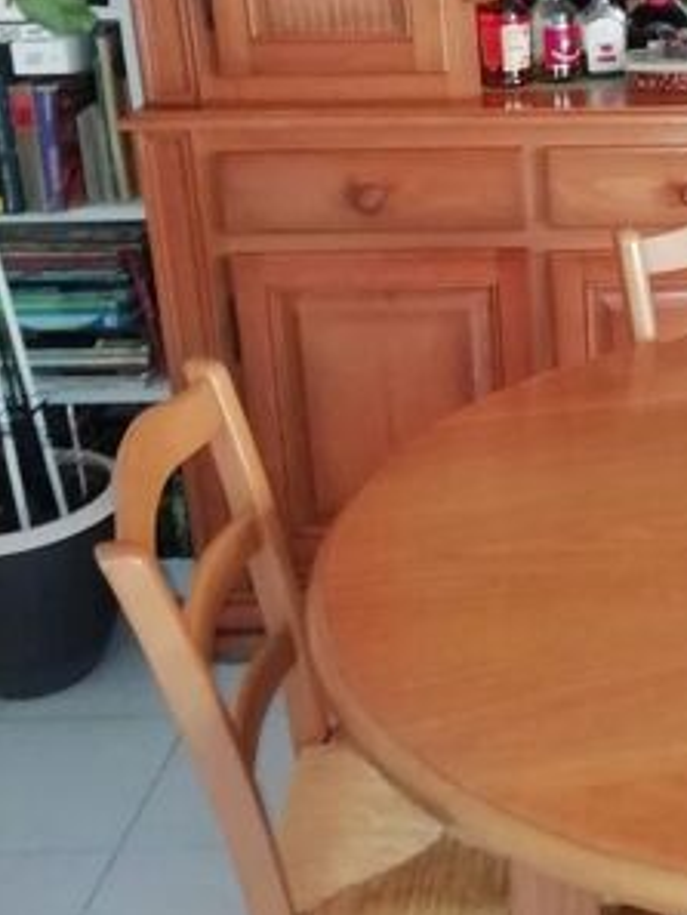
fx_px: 1481
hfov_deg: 24.6
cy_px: 243
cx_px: 733
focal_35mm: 56
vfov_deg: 33.7
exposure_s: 1/25
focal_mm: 3.46
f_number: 2.2
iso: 320
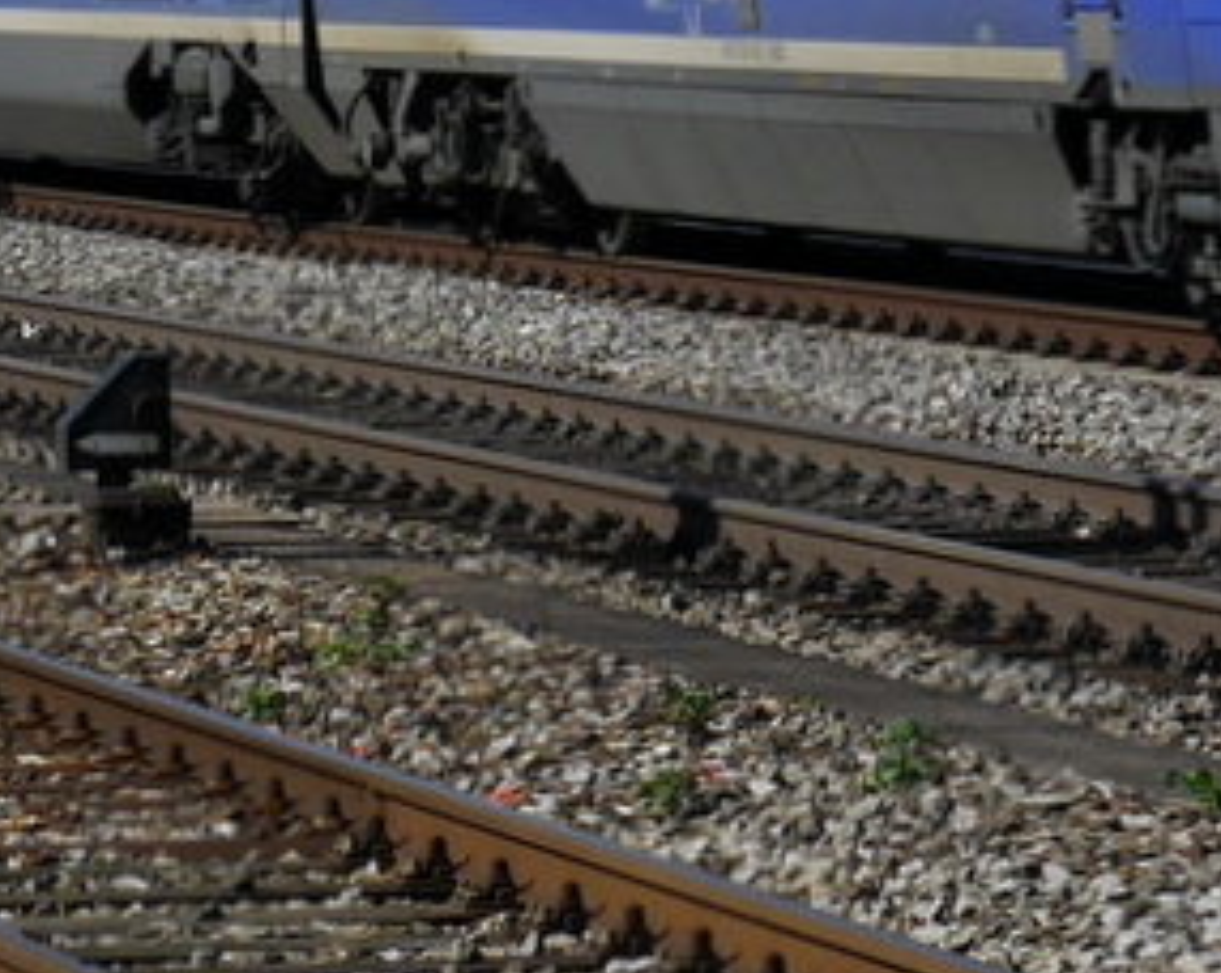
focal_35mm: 230
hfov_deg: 8.4
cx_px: 675
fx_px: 8300
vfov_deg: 6.6
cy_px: -638
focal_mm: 28
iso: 160
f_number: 9
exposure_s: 1/400
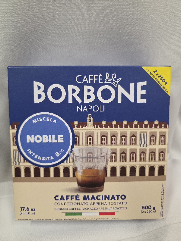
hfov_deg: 58.9
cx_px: 90
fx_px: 160
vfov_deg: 73.9
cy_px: 120
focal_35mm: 23
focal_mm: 6.3
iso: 500
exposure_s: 1/101
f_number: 1.7
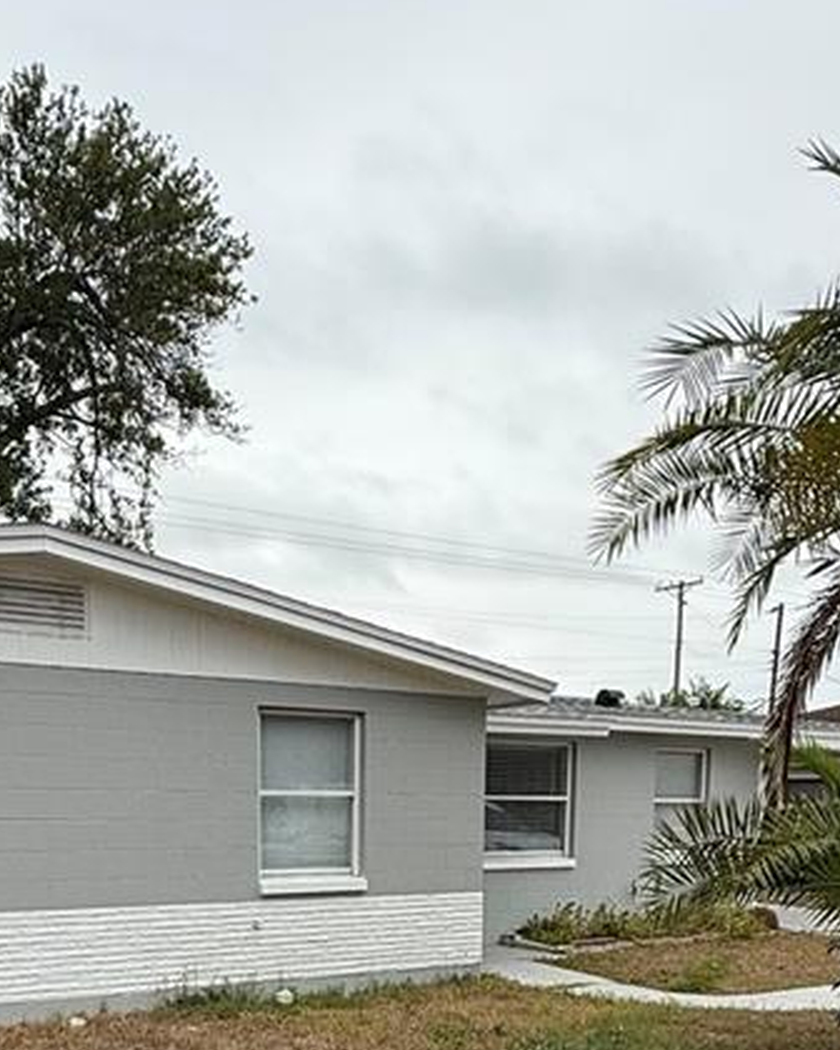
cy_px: 990
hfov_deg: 38.1
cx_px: 352
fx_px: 1212
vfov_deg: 42.1
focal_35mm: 39
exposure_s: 1/1050
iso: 50
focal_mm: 2.22
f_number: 2.2
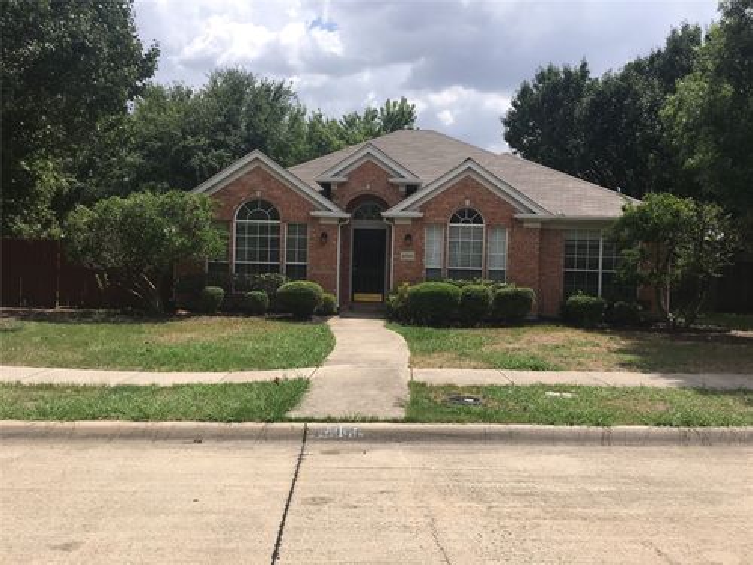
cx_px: 376
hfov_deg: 61.7
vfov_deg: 48.2
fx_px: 631
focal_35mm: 29
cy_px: 282
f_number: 2.2
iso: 25
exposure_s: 1/1709
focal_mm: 4.15
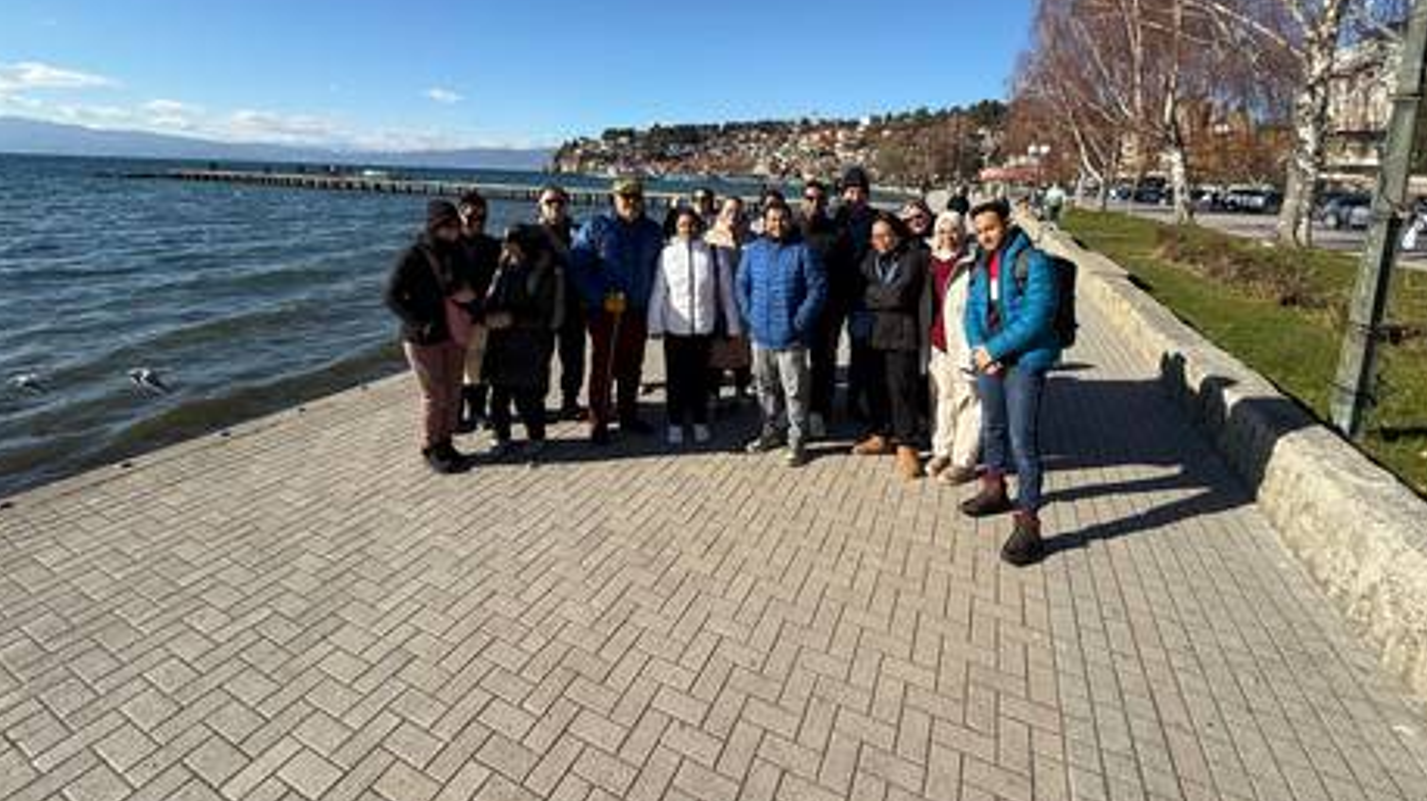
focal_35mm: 16
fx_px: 605
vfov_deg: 65.1
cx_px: 729
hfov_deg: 99.4
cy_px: 262
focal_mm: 2.22
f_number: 2.2
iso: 50
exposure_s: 1/1613
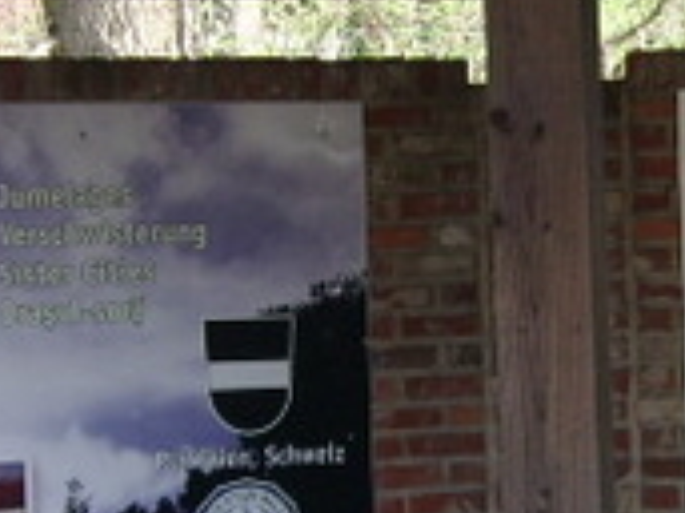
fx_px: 3817
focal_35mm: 193
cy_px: 433
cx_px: 517
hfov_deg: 10.2
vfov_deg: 7.7
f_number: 3.4
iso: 100
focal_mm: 9.16
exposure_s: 1/136
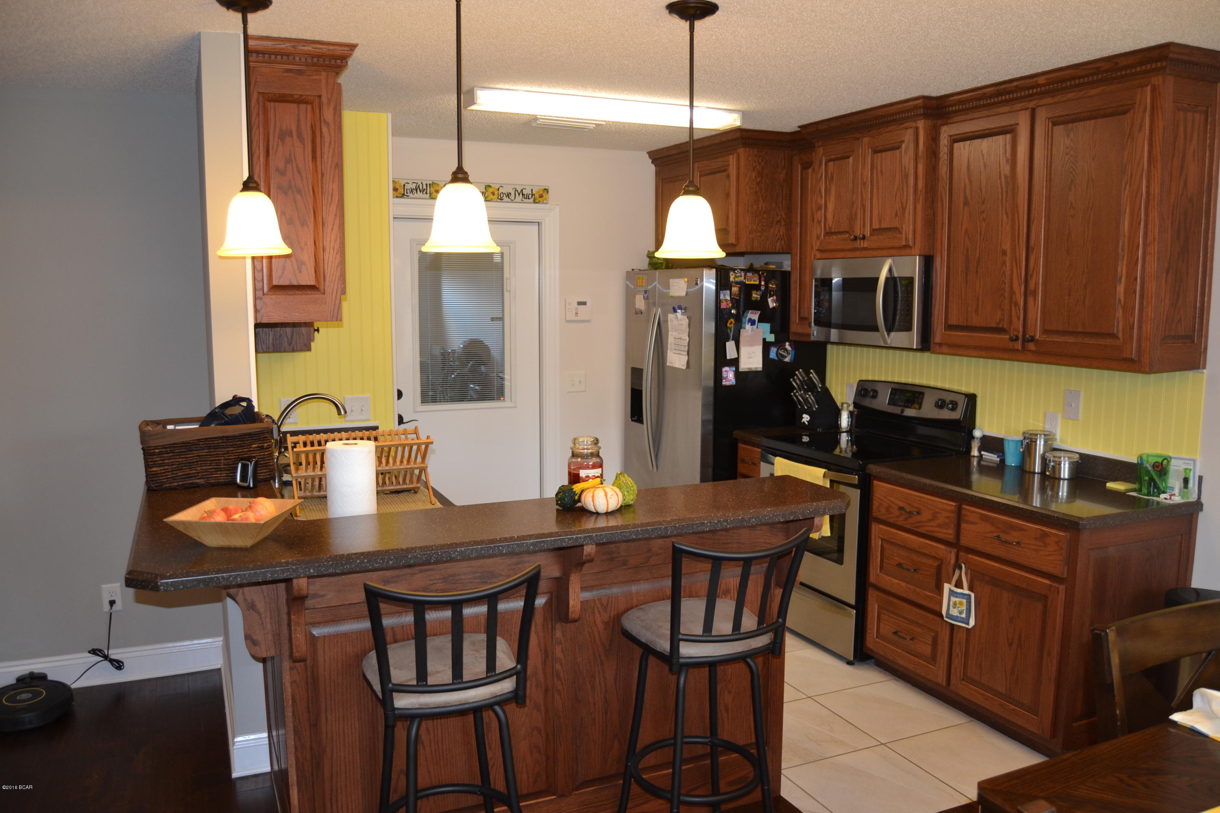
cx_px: 610
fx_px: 915
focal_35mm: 27
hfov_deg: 67.4
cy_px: 406
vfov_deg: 47.9
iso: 400
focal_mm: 18
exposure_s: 1/60
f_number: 3.5
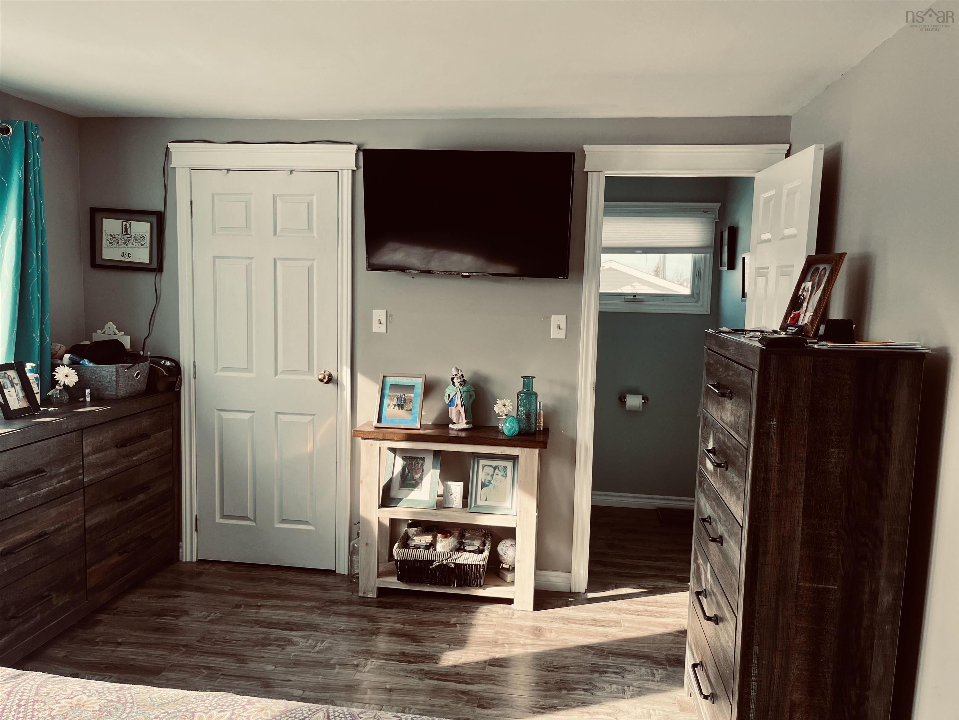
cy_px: 360
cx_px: 480
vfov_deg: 53.1
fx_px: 720
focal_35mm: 26
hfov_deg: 67.3
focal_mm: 5.1
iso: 40
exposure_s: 1/185
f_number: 1.6
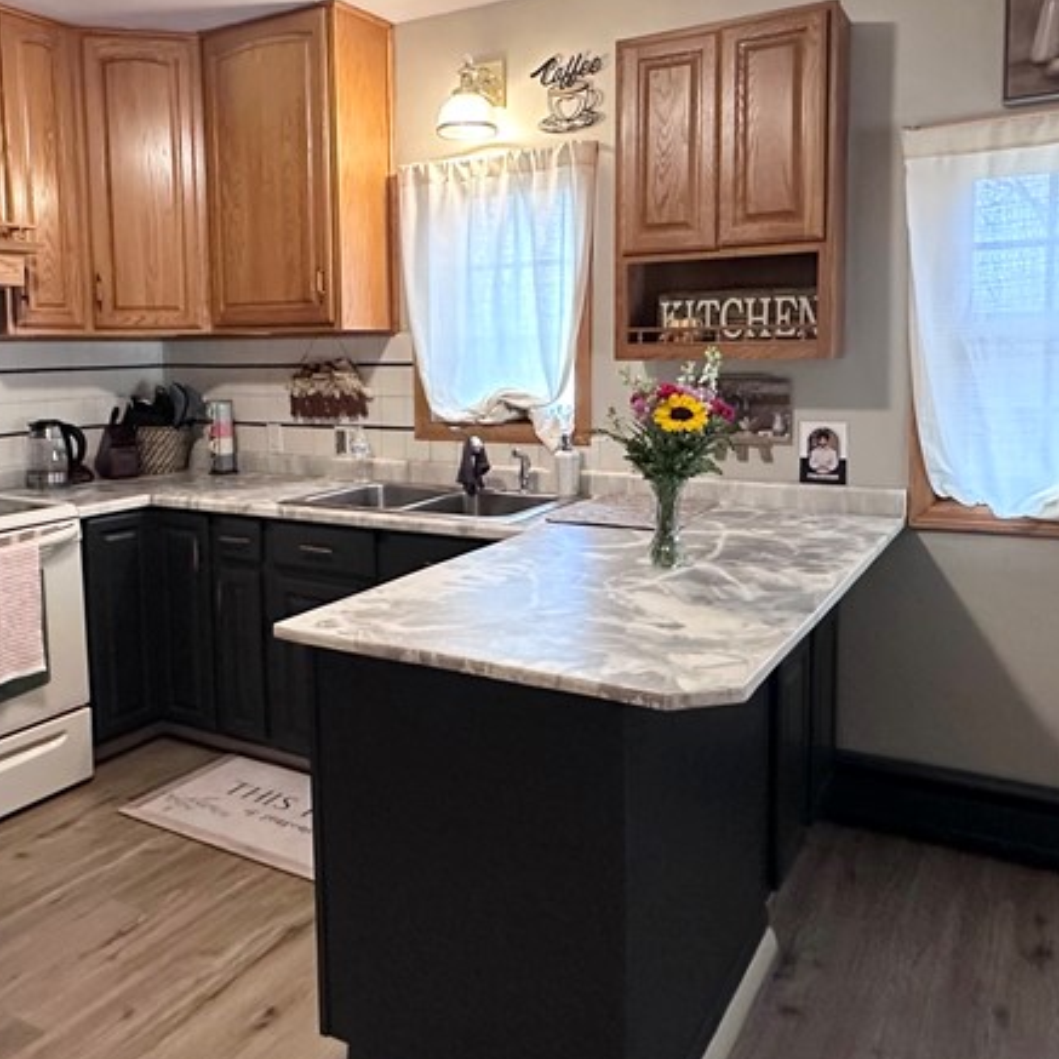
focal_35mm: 29
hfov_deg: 55.5
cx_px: 468
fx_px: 1004
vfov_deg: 55.3
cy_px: 436
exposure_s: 1/60
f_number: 2.2
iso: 400
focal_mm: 2.22
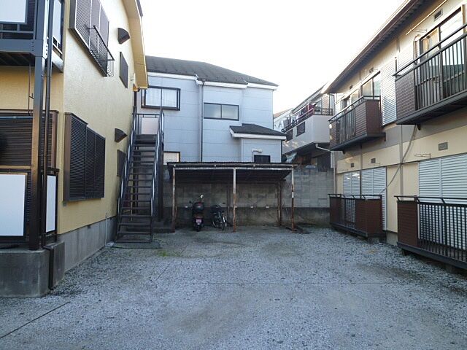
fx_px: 337
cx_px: 234
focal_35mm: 25
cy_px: 175
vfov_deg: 54.9
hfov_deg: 69.4
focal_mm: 4.5
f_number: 2.8
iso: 80
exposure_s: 1/80
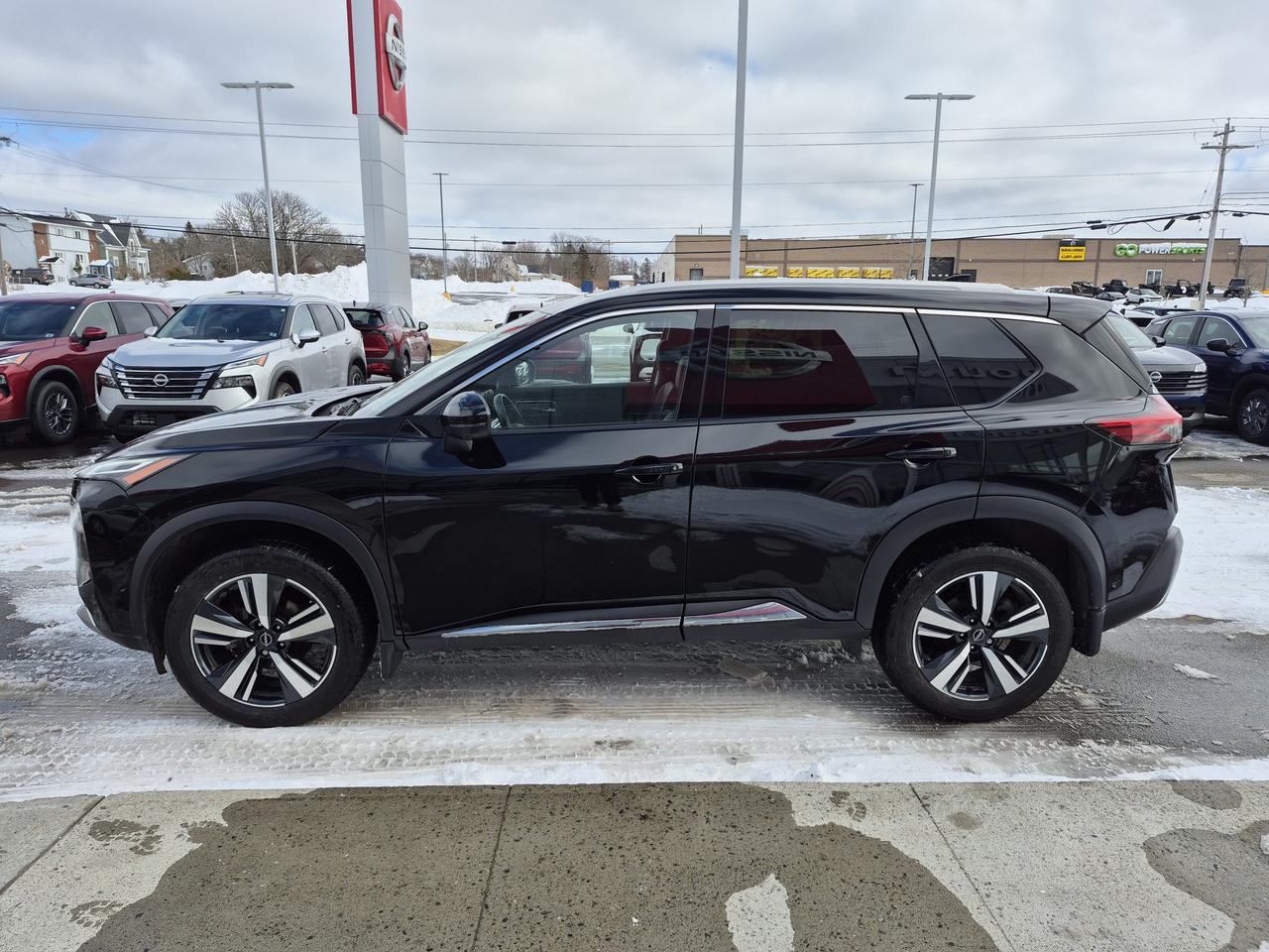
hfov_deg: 73.9
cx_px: 634
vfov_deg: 58.9
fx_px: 843
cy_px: 476
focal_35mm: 23
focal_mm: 5.4
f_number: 1.8
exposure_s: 1/1624
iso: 25
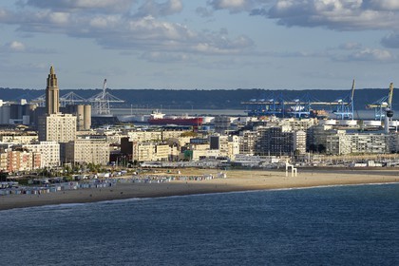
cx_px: 200
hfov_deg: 10.3
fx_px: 2216
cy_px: 133
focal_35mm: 200
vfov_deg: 6.9
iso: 200
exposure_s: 1/400
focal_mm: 200
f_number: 9
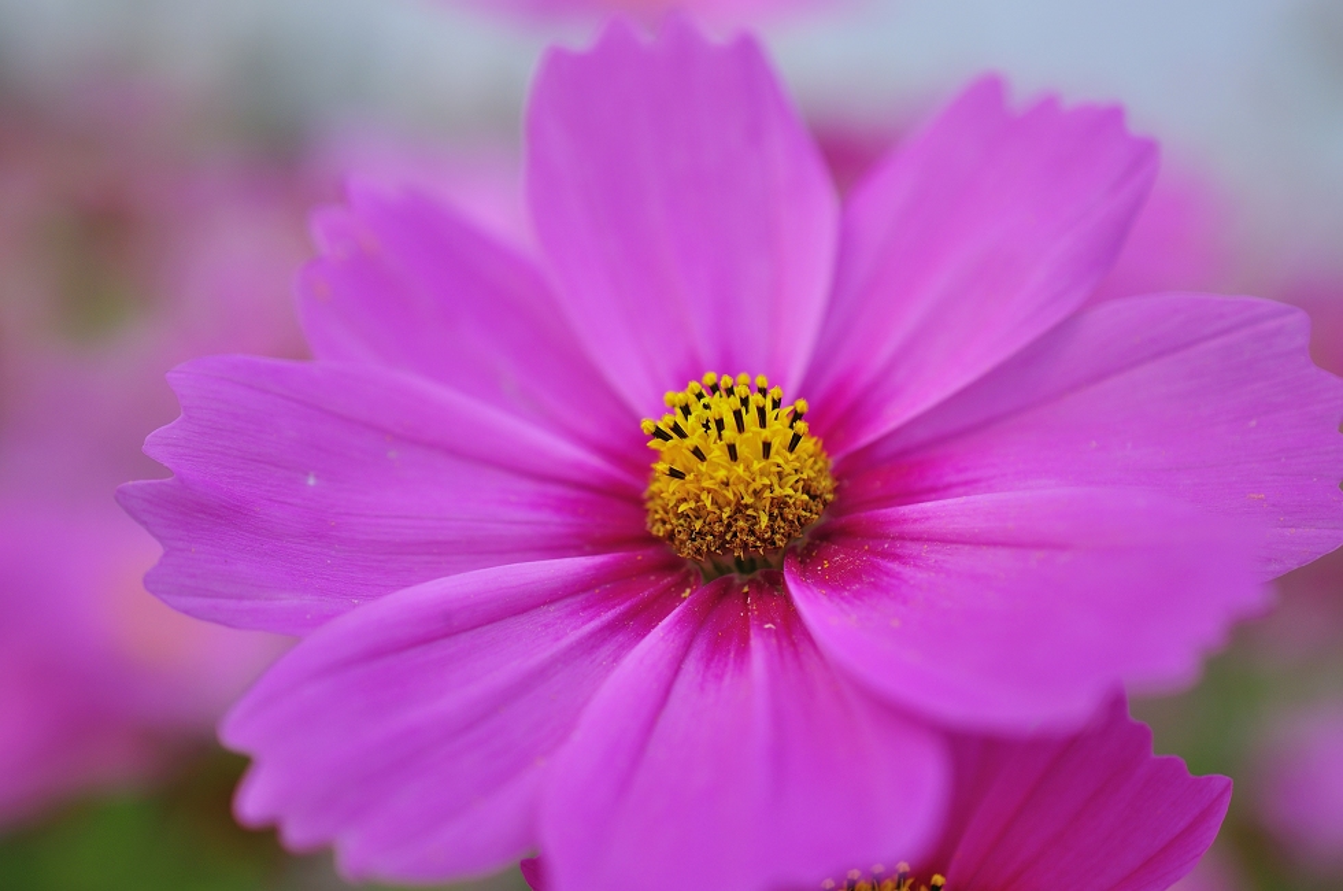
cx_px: 672
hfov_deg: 33.5
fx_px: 2235
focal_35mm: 60
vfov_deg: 22.5
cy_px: 446
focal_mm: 40
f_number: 3.2
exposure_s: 1/1250
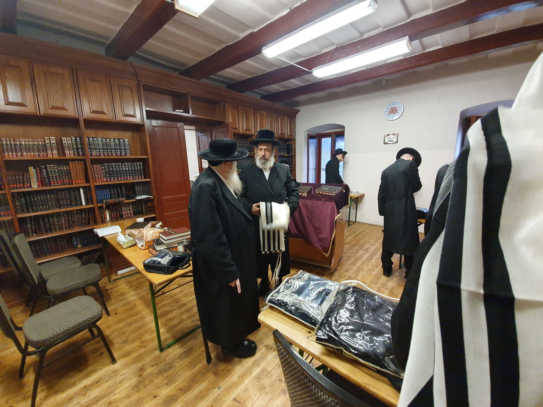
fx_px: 204
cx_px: 272
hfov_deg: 106.2
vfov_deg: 89.9
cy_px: 204
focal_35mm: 13
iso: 400
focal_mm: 1.8
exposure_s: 1/50
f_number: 2.2
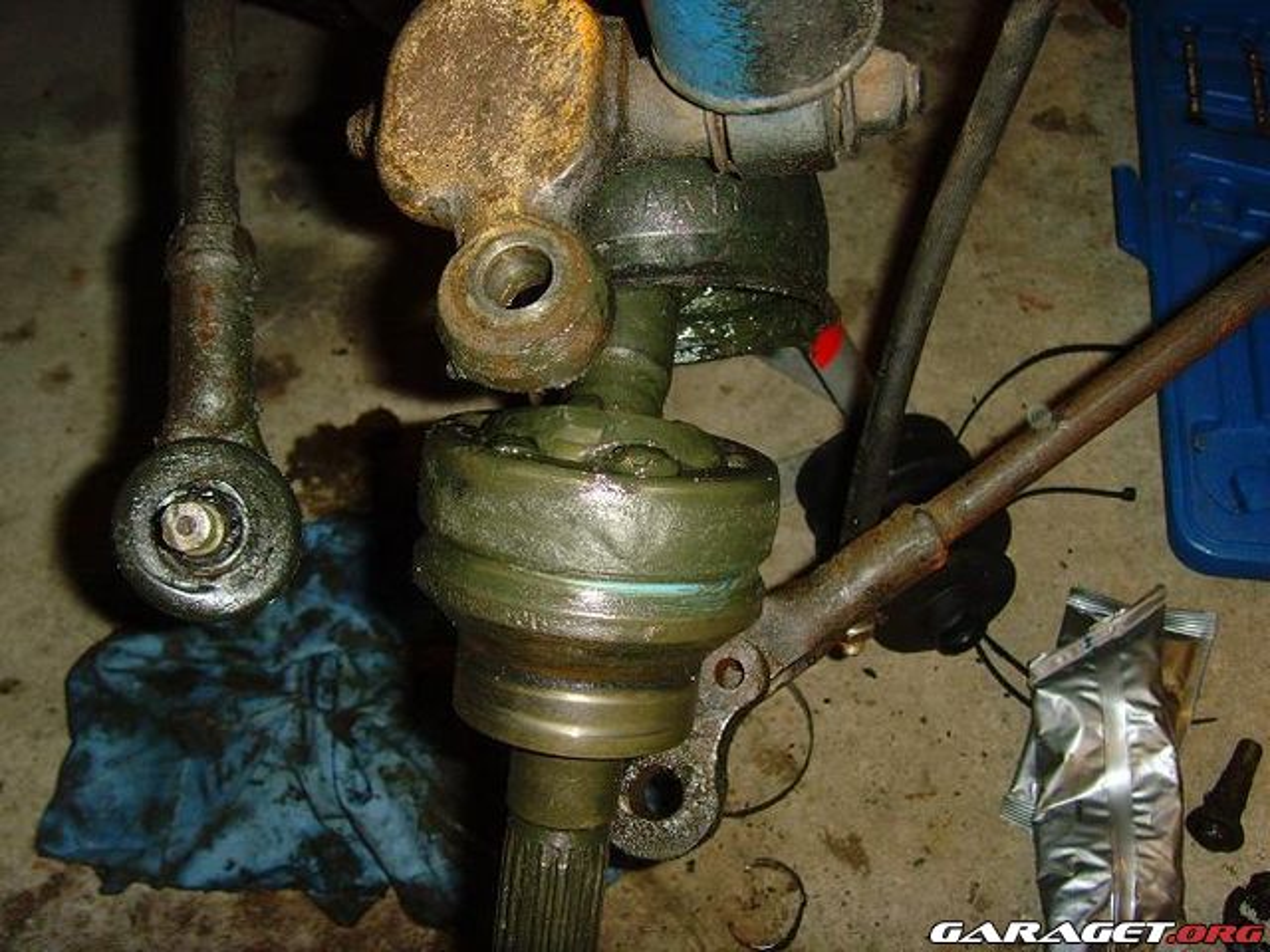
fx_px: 1431
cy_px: 476
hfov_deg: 47.9
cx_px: 635
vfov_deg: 36.8
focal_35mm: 39
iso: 200
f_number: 3.5
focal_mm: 6.6
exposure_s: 1/45
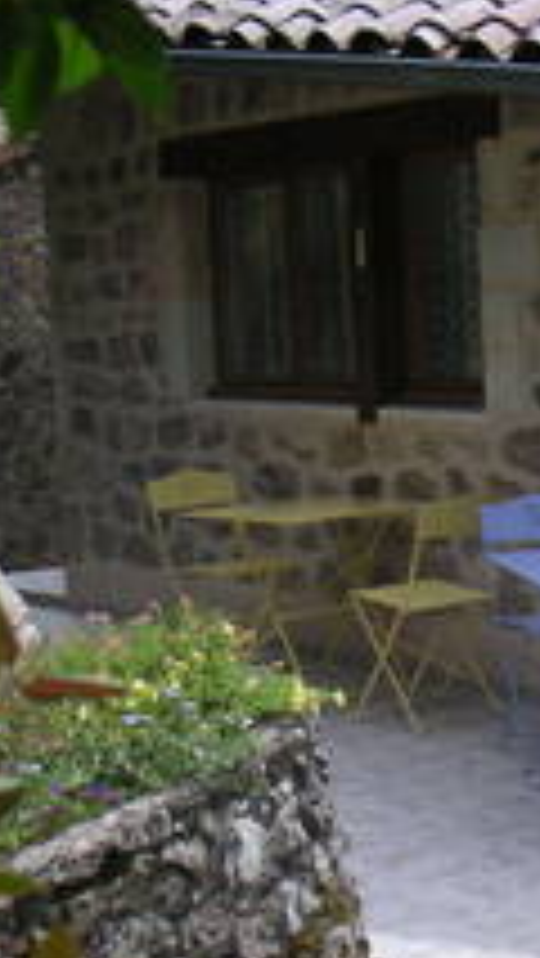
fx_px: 1729
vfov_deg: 30.9
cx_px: 572
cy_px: 549
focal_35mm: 68
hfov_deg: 17.2
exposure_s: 1/500
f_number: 2.8
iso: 50
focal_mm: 5.7
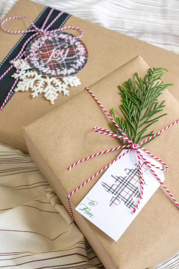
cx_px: 90
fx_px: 447
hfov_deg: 22.6
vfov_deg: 33.4
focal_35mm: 60
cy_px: 134
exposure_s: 1/15
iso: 400
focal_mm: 40
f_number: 9
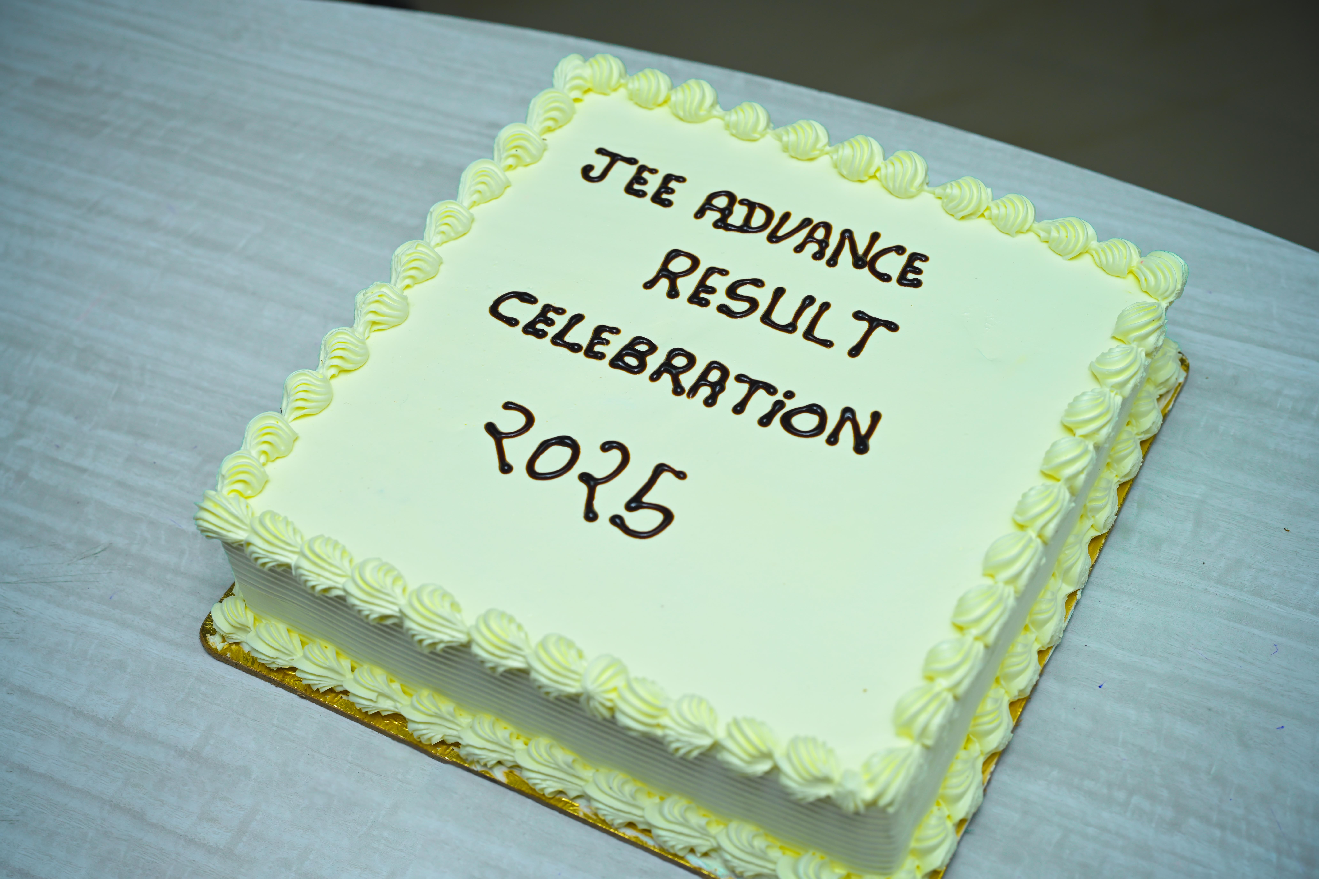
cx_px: 660
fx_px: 1978
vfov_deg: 25.1
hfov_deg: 36.9
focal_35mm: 54
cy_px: 440
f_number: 5
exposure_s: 1/200
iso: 250
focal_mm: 54
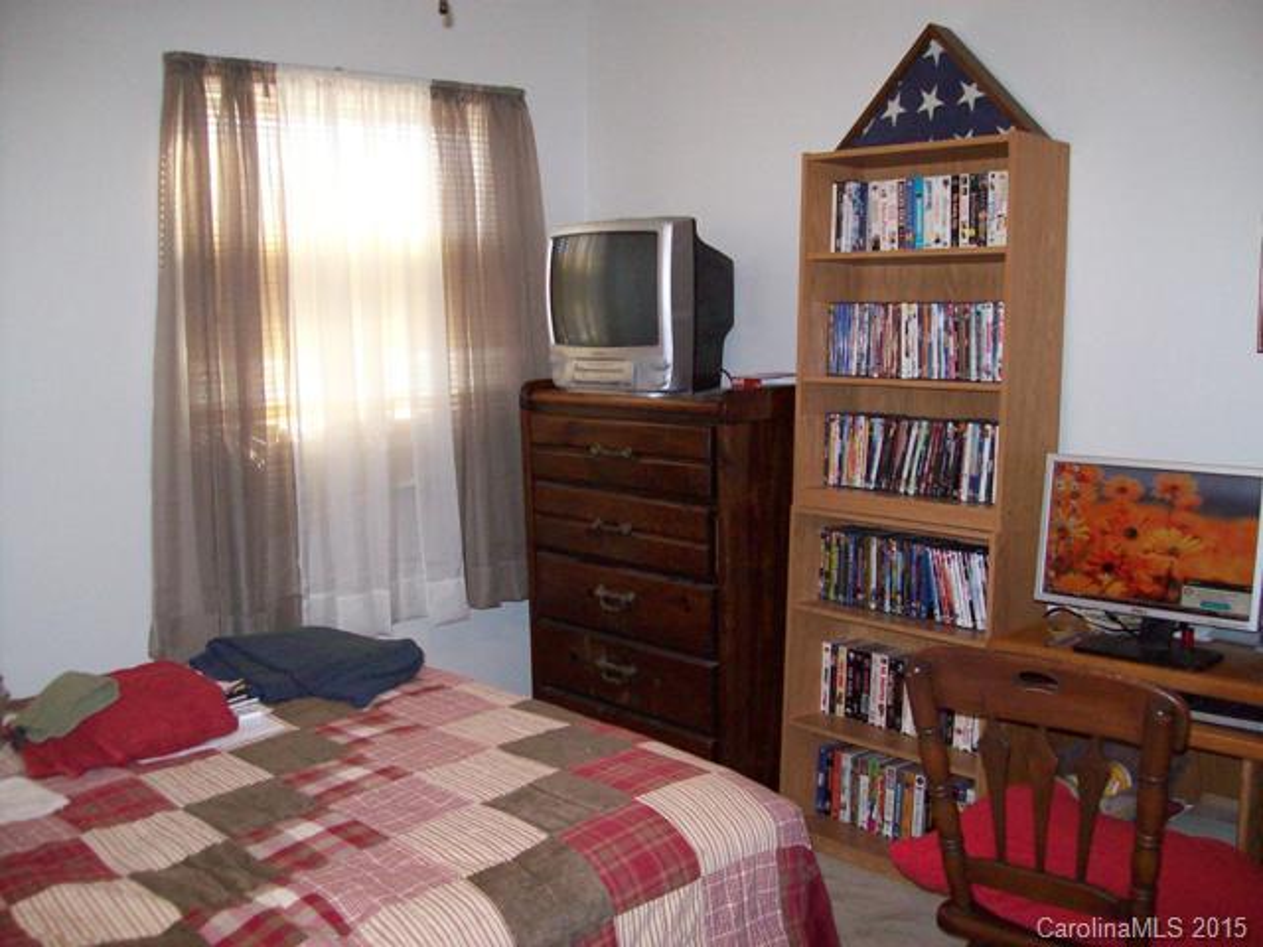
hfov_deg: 51.4
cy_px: 474
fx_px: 1313
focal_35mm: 36
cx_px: 632
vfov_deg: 39.7
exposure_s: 1/64
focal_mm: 6
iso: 200
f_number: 2.7
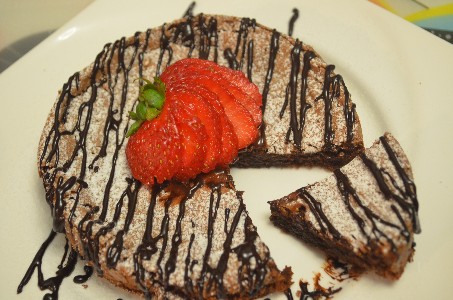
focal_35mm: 57
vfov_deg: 23.7
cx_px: 226
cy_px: 150
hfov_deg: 35.1
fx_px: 716
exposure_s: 1/15
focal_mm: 38
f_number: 5
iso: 1600
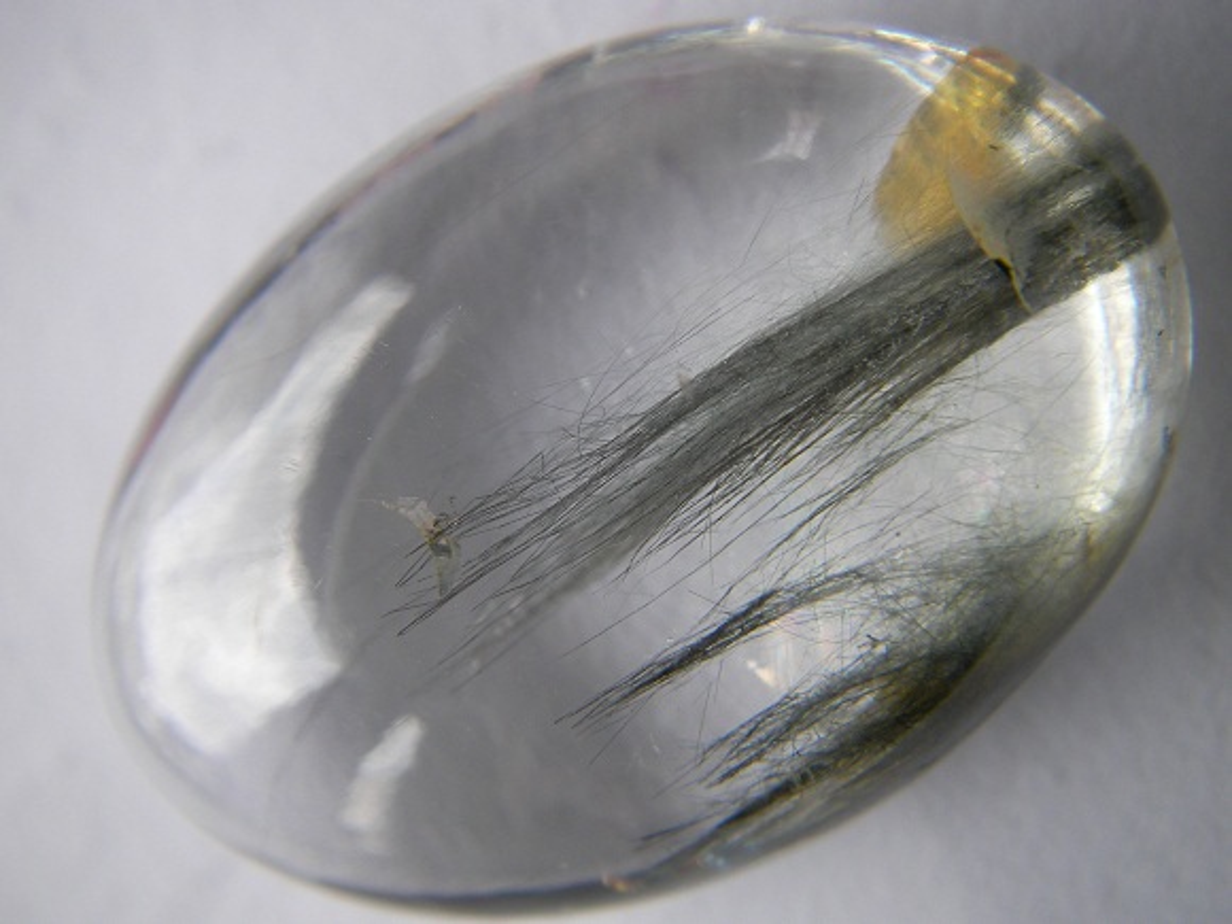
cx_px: 616
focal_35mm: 38
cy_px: 462
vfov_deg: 37.7
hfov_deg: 49.0
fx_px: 1352
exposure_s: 1/88.6
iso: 50
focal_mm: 6.3
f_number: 3.3
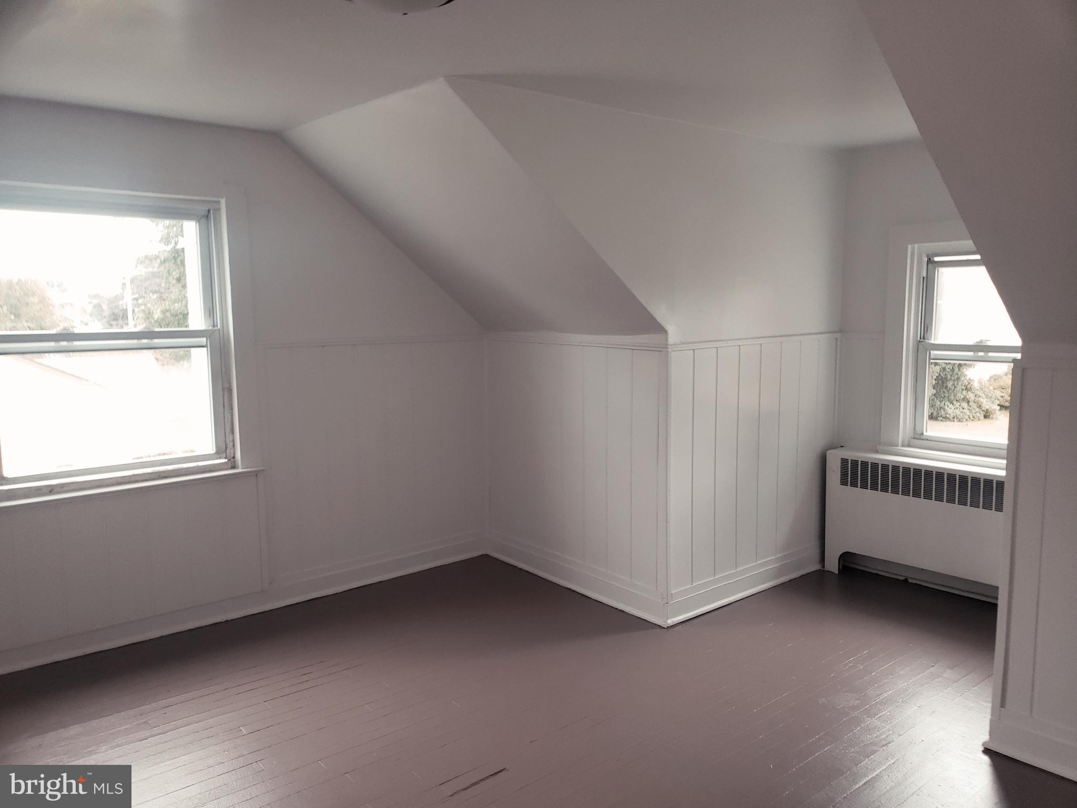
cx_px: 538
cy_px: 404
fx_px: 809
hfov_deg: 67.3
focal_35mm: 26
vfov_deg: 53.1
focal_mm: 4.3
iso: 100
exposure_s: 1/40
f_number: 2.4
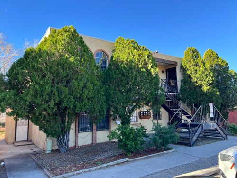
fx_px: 178
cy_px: 89
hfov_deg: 67.3
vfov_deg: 53.1
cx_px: 118
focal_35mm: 26
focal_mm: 5.7
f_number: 1.5
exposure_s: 1/495
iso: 50
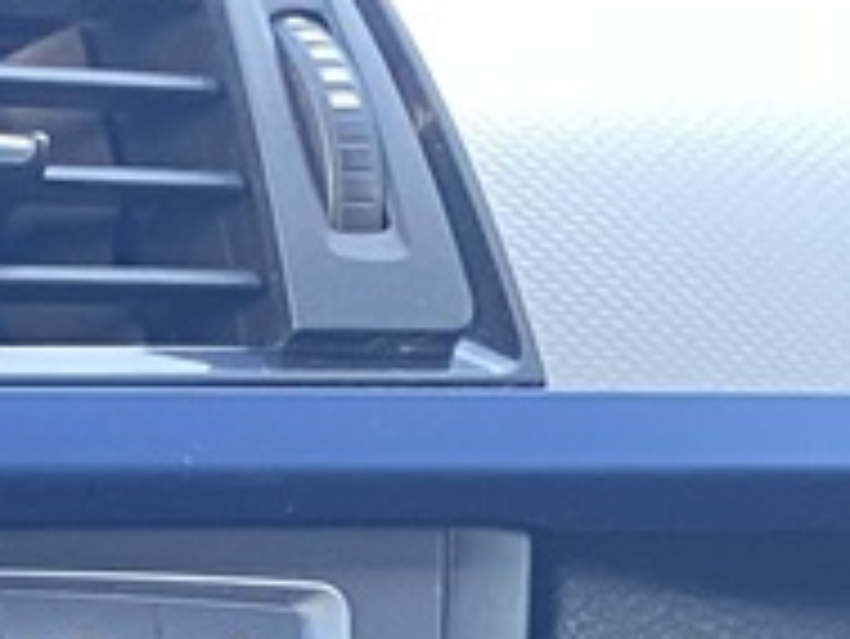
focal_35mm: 198
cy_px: 2295
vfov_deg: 6.5
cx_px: 81
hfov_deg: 9.9
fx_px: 4865
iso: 160
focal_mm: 4.25
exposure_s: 1/60
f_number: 1.8
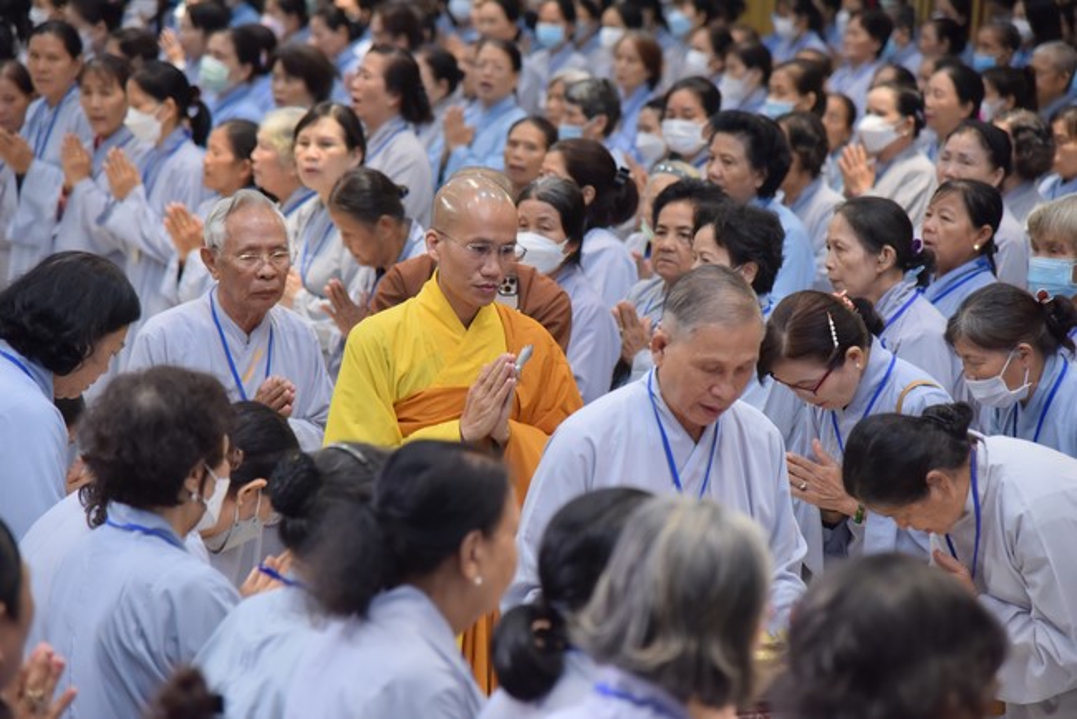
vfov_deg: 11.4
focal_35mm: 120
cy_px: 360
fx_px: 3591
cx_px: 538
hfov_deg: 17.1
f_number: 4.5
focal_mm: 120
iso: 1250
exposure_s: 1/125
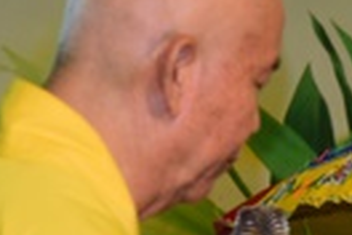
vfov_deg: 4.5
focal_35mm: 306
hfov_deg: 6.5
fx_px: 2992
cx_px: 723
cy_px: 118
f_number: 4
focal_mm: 62
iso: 320
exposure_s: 1/100
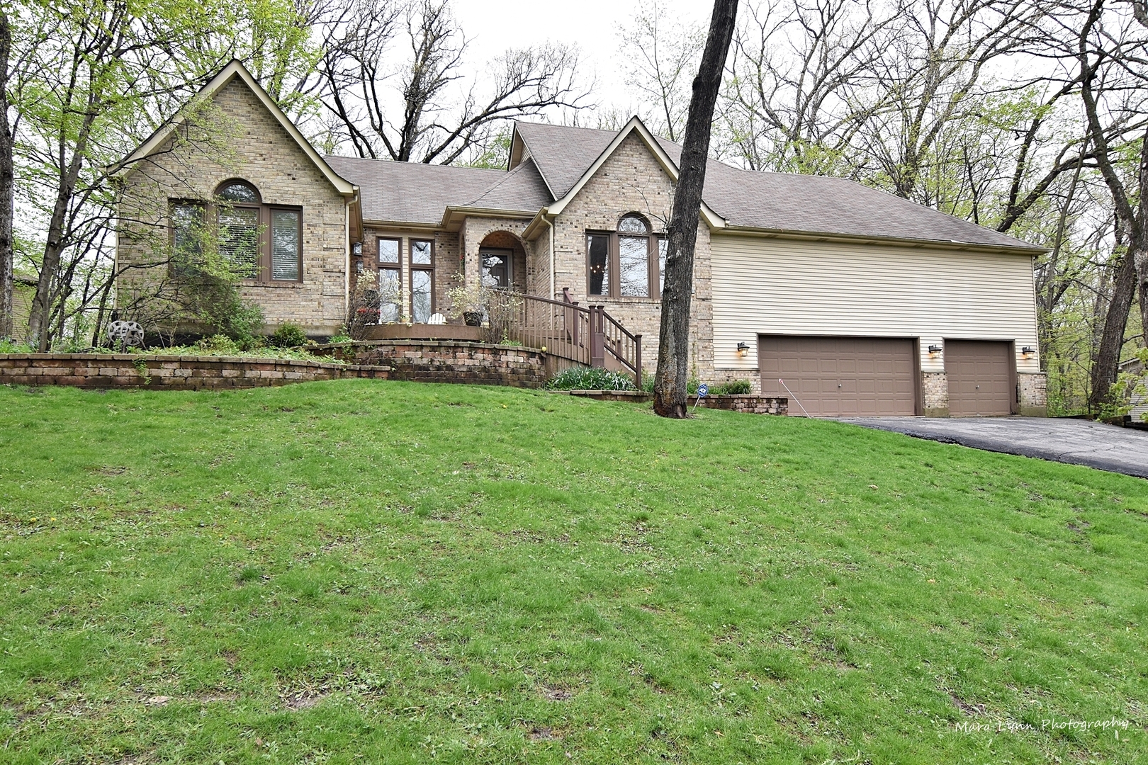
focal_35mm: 21
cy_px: 382
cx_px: 574
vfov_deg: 59.5
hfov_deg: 81.2
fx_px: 670
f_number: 6.7
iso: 400
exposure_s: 1/180
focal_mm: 14
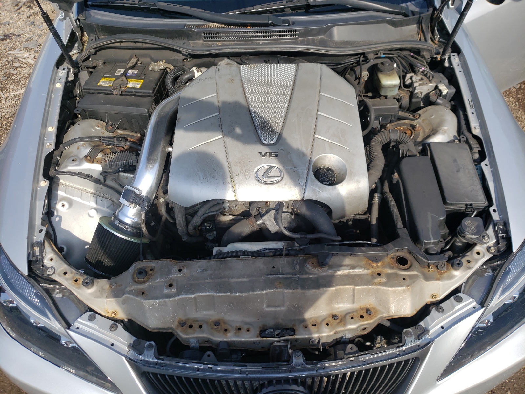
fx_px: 394
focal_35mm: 26
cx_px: 262
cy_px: 197
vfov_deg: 53.1
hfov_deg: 67.3
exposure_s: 1/1667
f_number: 1.5
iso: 50
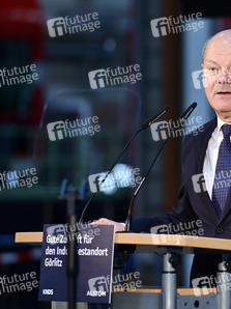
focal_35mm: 291
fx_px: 2593
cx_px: 191
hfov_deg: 5.1
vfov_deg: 6.8
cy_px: 154
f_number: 3.5
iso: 1250
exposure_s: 1/320
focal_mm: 200
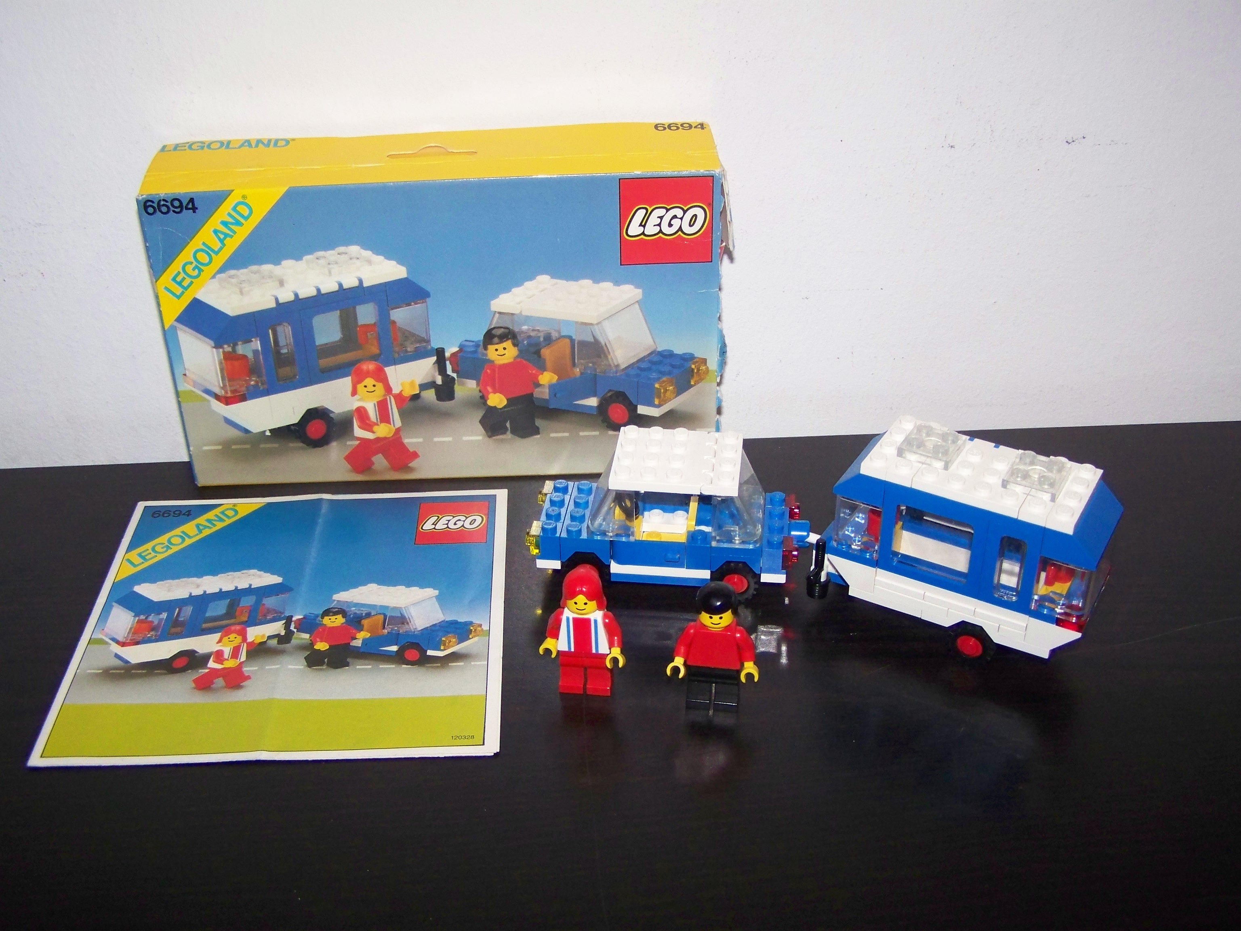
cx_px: 620
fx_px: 1362
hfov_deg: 49.0
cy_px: 466
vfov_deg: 37.7
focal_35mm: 38
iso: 200
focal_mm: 6.3
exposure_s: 1/30
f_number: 2.8
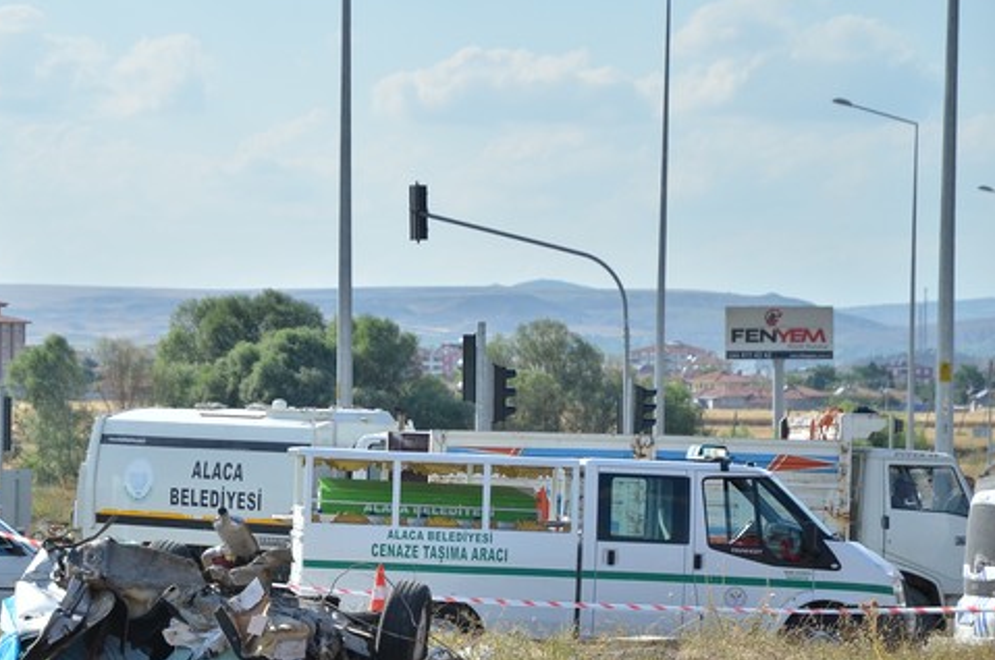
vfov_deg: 9.1
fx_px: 4168
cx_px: 332
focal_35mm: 151
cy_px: 428
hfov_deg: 13.6
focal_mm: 72
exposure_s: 1/4000
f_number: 5.6
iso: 500
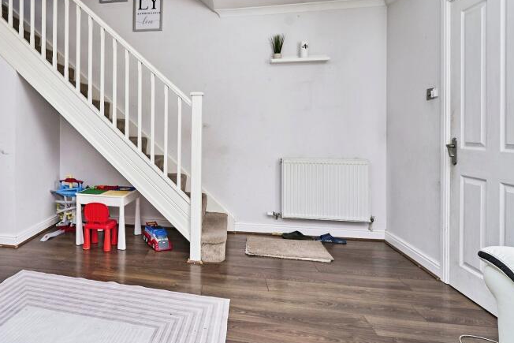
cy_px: 145
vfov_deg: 57.0
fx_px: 314
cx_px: 158
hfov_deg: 75.2
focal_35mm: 22
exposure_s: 1/40
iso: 400
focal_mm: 14
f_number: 8
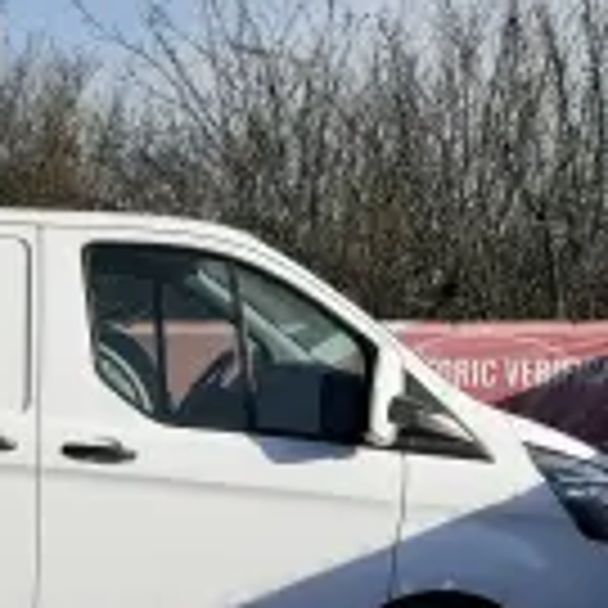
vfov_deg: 15.3
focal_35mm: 113
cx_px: -45
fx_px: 2245
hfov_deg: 15.1
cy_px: 531
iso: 64
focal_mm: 6.76
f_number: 1.78
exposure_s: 1/7874
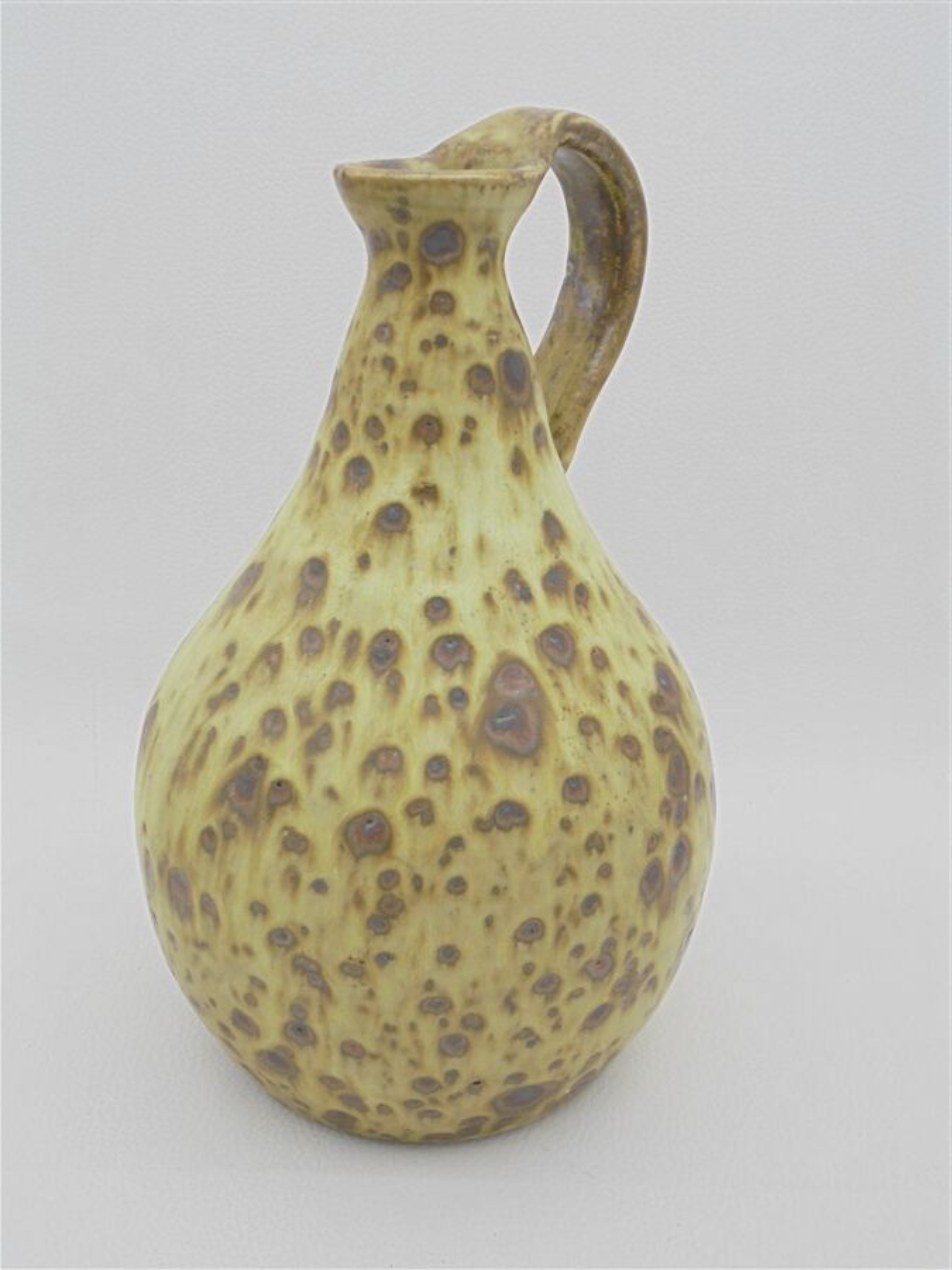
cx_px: 476
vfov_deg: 49.0
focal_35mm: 38
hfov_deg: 37.7
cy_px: 635
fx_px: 1393
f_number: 4.2
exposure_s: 1/30
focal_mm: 6.9
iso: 160
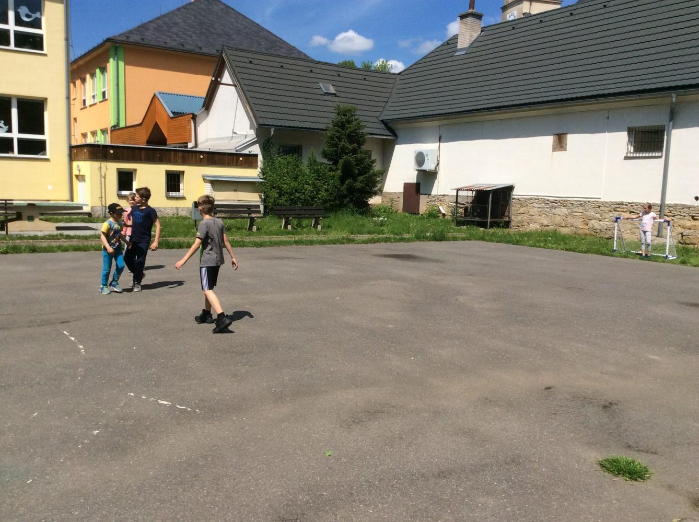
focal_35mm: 32
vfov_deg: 44.0
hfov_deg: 56.9
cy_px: 261
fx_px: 645
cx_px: 350
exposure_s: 1/2288
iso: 32
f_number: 2.4
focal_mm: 3.3
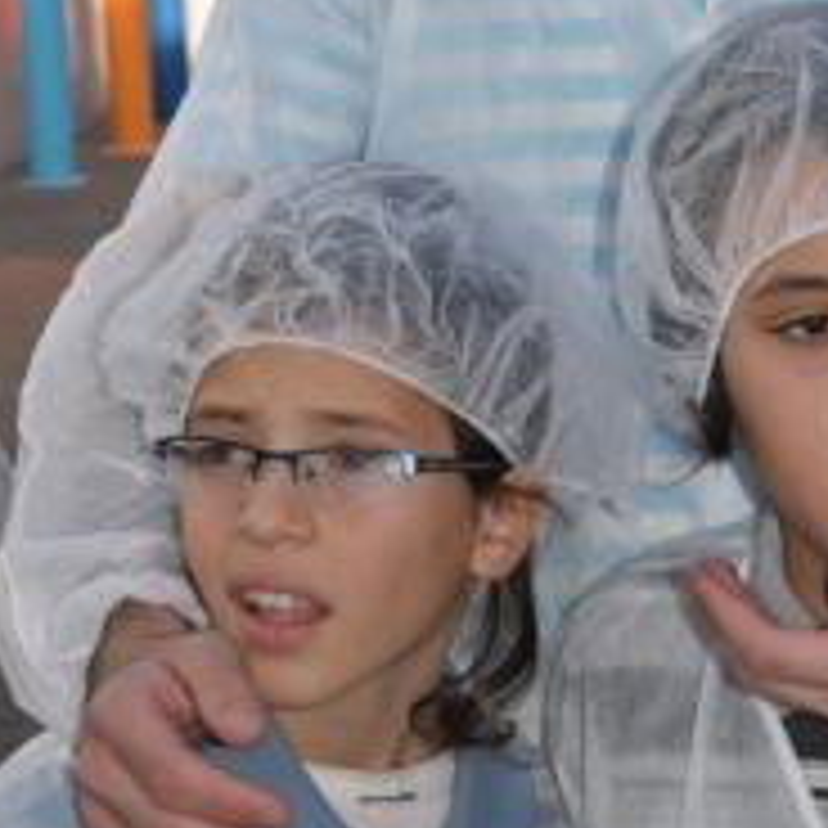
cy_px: 90
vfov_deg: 13.3
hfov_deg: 13.4
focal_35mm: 130
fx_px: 3518
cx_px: 585
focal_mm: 42
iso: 200
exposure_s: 1/200
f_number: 8
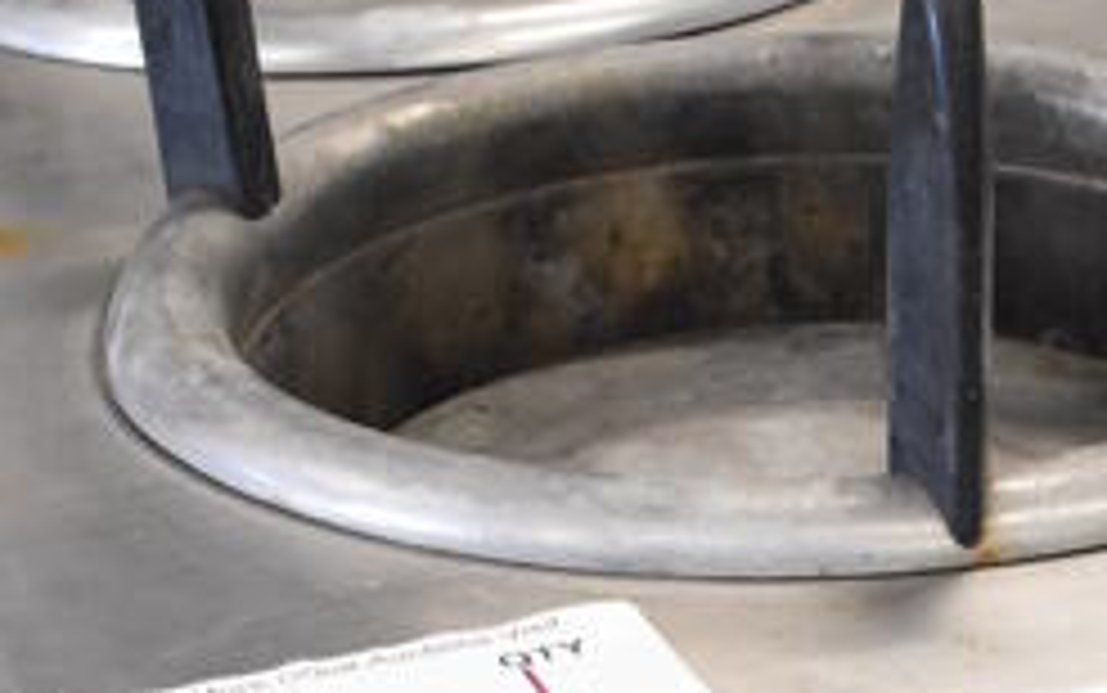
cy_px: 1375
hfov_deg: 20.1
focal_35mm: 102
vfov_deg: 11.6
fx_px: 3079
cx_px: 896
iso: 2200
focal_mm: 18
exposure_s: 1/125
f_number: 3.5
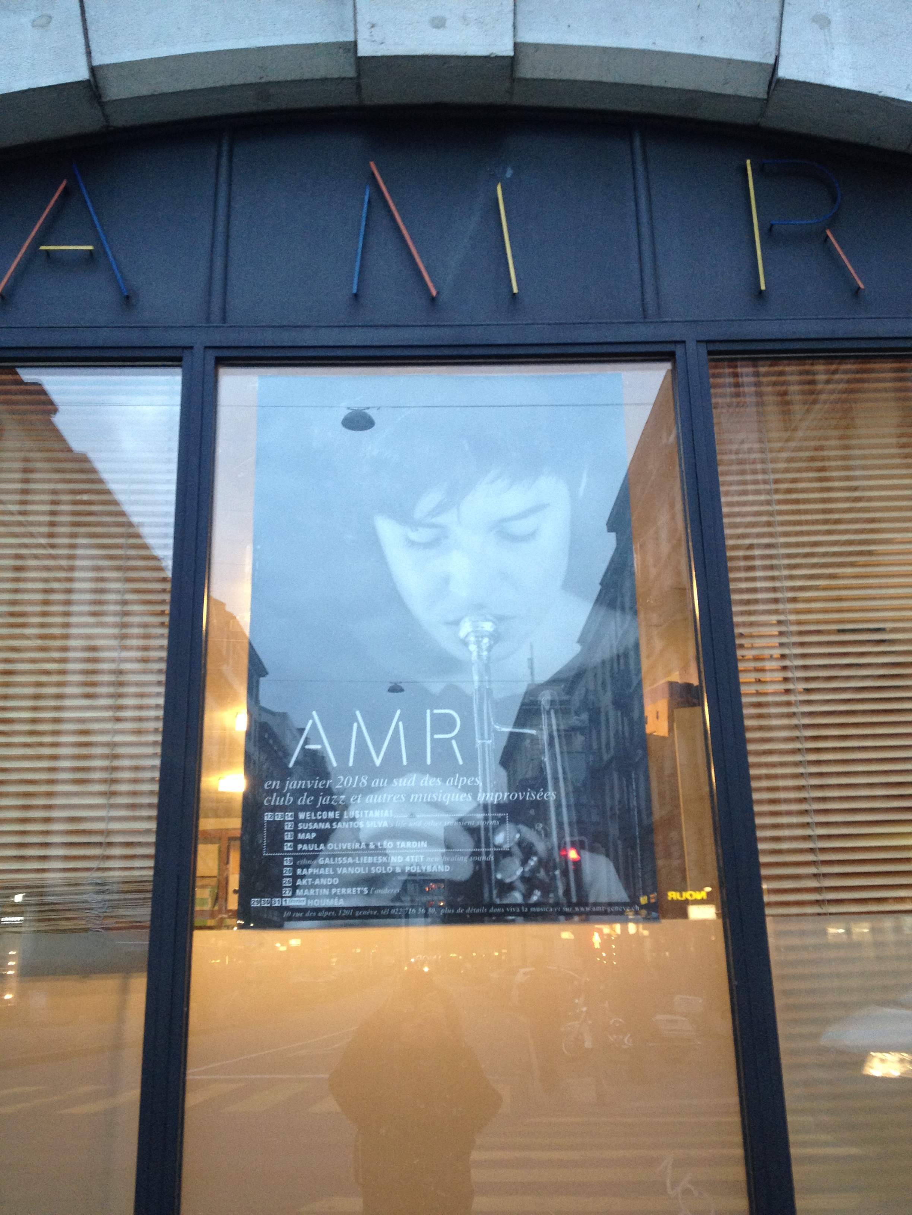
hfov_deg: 40.7
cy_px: 608
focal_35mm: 35
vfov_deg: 52.6
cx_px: 456
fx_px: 1229
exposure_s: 1/20
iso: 125
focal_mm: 4.28
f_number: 2.4
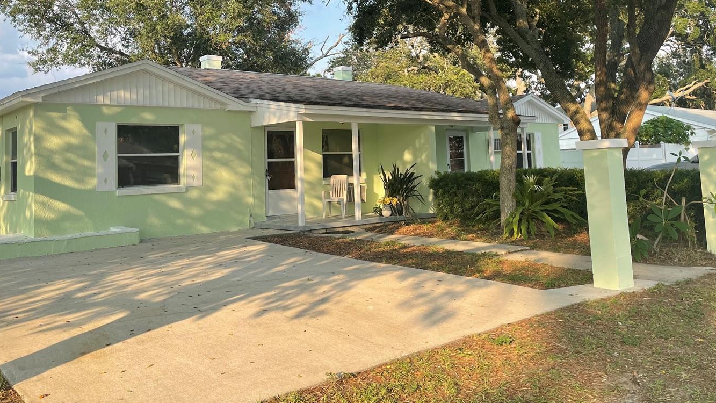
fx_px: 646
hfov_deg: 58.0
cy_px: 124
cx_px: 366
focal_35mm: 34
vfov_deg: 34.2
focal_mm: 4.2
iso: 32
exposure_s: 1/764
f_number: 1.6
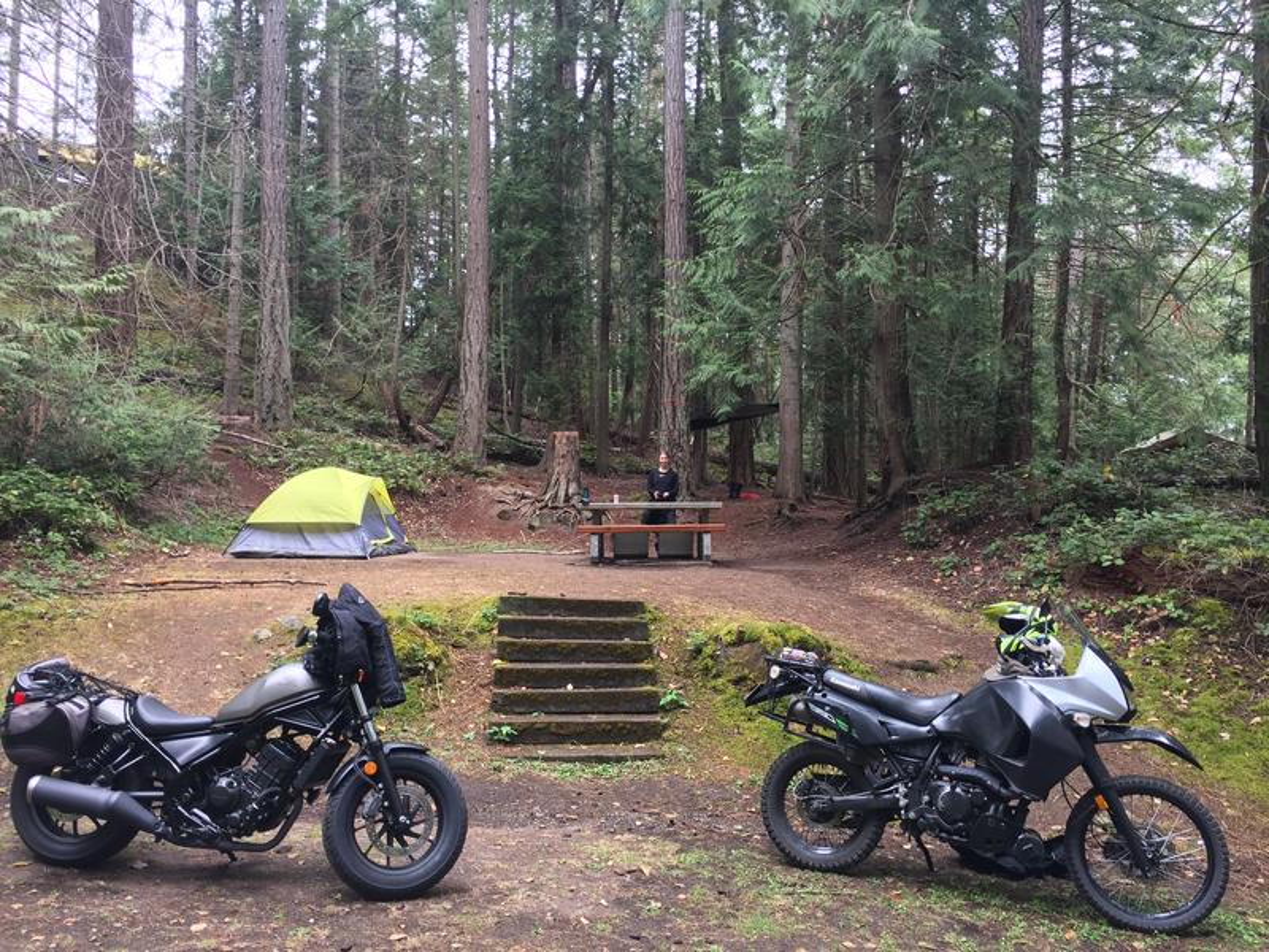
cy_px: 476
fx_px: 1063
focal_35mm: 29
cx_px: 634
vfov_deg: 48.2
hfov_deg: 61.7
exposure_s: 1/60
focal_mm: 4.15
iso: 32
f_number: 2.2
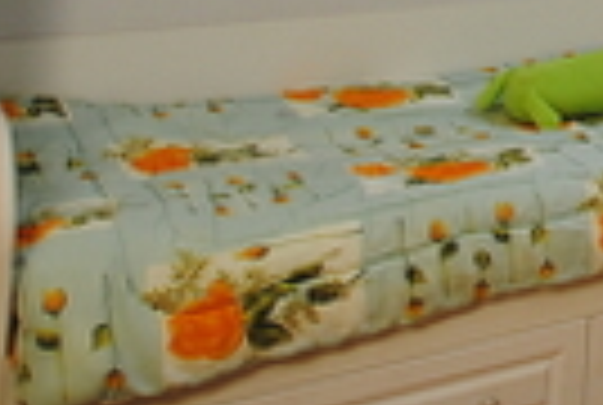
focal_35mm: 80
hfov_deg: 17.1
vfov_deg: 15.2
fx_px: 1343
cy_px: -292
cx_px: 1260
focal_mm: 10
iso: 250
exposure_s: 1/30
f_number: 3.5
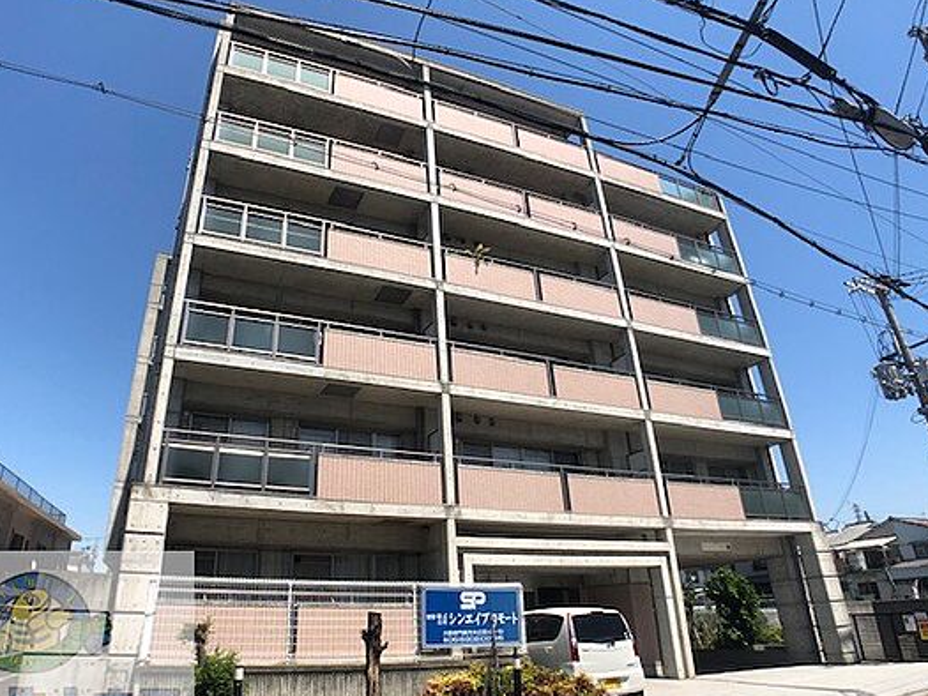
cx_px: 407
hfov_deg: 56.6
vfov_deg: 44.2
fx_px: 858
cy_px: 359
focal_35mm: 32
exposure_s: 1/1779
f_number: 1.8
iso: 20
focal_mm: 4
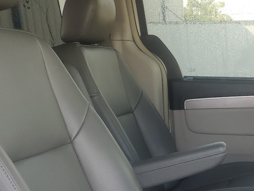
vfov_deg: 21.9
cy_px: 215
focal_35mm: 63
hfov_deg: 29.1
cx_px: 244
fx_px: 462
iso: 50
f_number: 1.5
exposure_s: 1/185
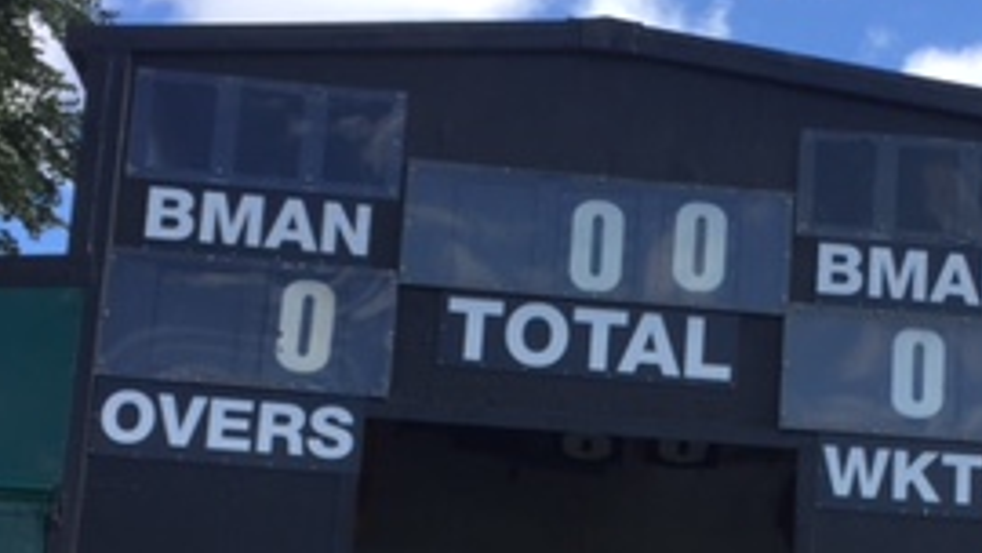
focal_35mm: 75
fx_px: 1953
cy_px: 586
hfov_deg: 27.8
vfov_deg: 15.7
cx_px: 738
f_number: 2.2
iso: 32
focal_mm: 4.15
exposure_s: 1/989
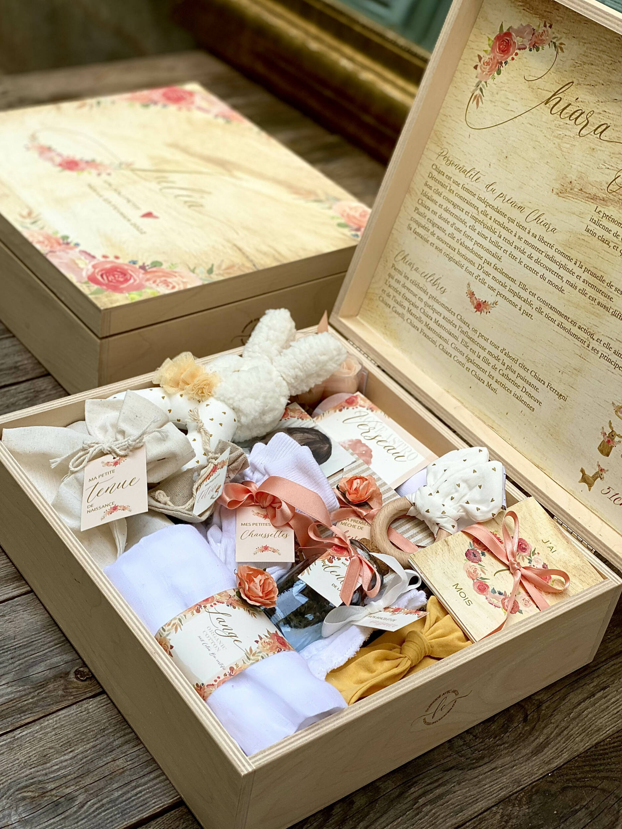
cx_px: 310
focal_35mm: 53
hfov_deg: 27.5
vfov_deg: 36.2
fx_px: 1270
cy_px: 420
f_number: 2
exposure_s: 1/122
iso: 25
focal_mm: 6
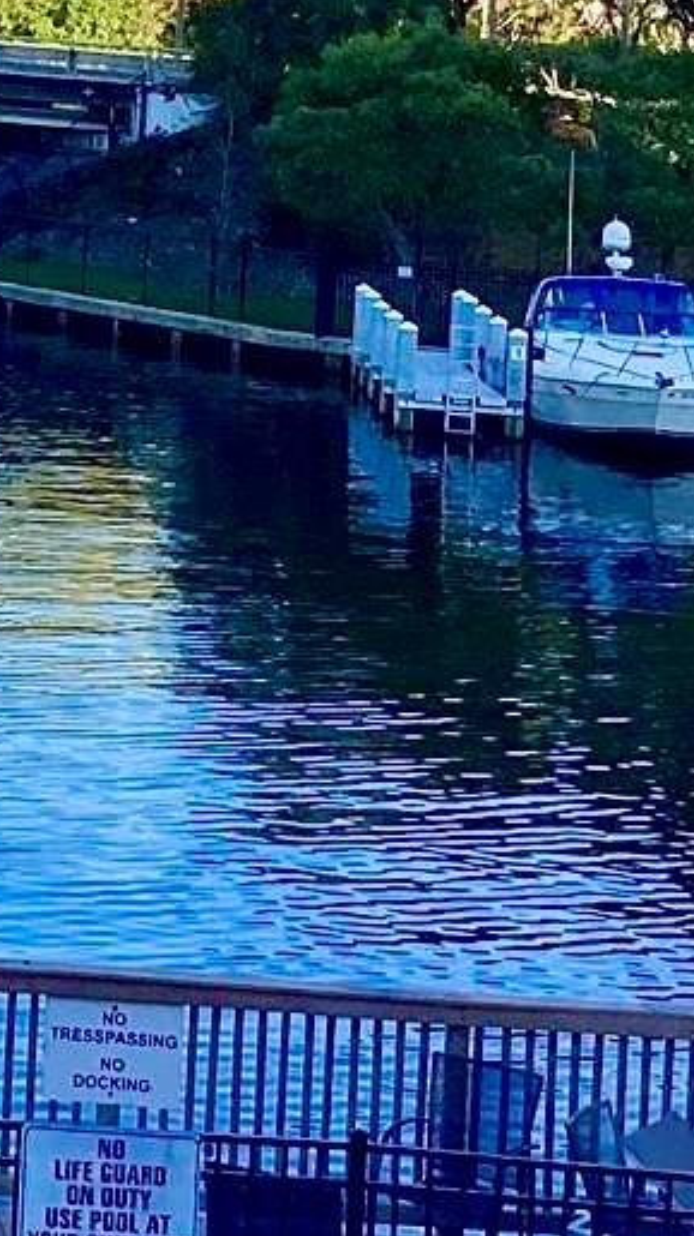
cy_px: 74
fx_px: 3441
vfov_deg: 19.9
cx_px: -459
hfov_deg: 10.9
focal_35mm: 105
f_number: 2.4
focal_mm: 3.3
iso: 25
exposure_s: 1/1045
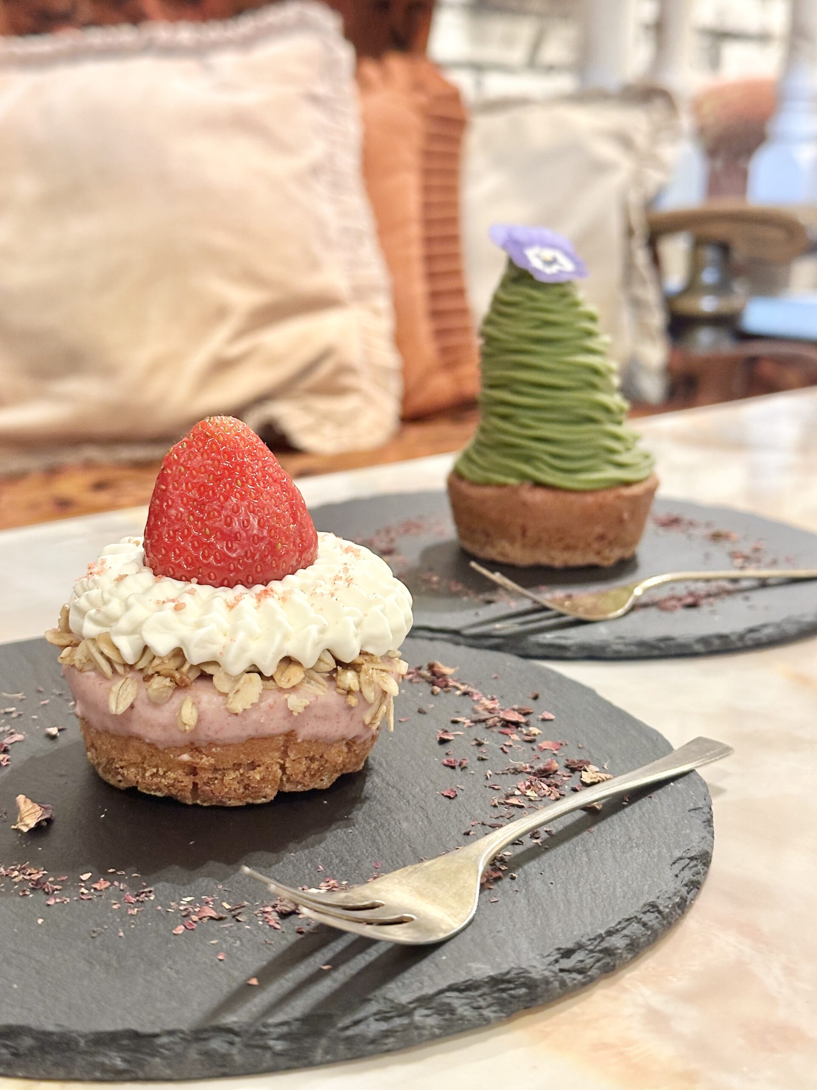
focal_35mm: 48
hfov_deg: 30.3
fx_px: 1511
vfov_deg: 39.7
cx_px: 408
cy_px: 545
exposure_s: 1/30
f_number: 1.78
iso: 500
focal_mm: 6.86
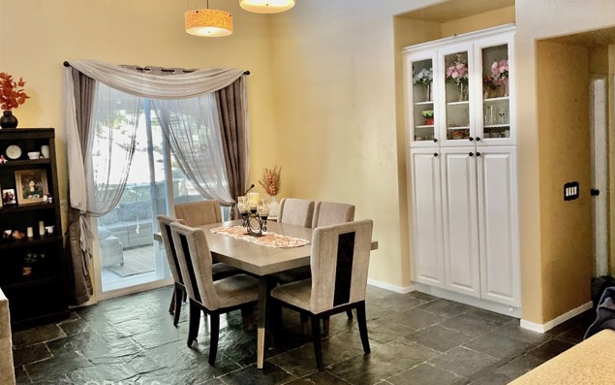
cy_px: 171
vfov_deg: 40.5
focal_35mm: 31
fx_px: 520
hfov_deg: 61.2
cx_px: 309
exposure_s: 1/60
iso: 125
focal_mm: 3
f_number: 1.8
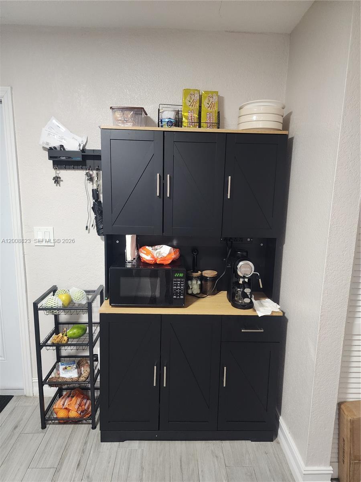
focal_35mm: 23
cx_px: 180
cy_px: 241
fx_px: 320
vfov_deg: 73.9
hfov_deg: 58.9
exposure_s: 1/60
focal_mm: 6.4
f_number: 1.8
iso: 640
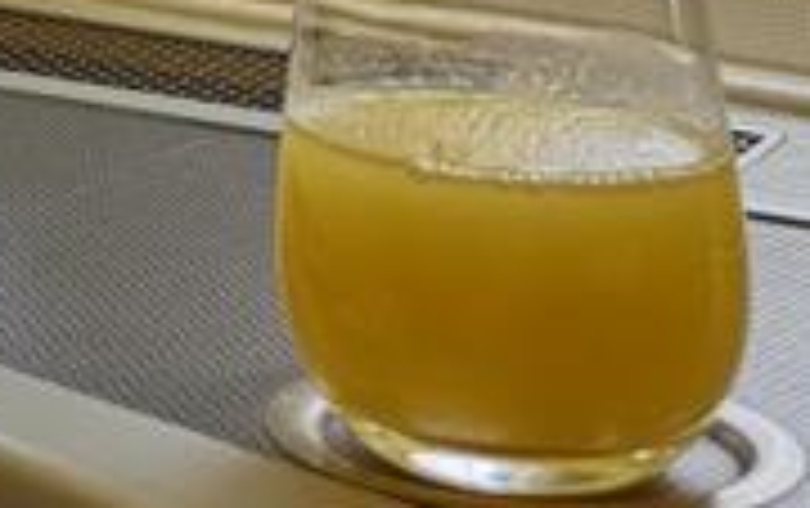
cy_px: -517
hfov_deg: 15.1
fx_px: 2807
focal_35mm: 127
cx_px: -428
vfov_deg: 9.6
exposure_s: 1/120
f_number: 1.8
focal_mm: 3.95
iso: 80
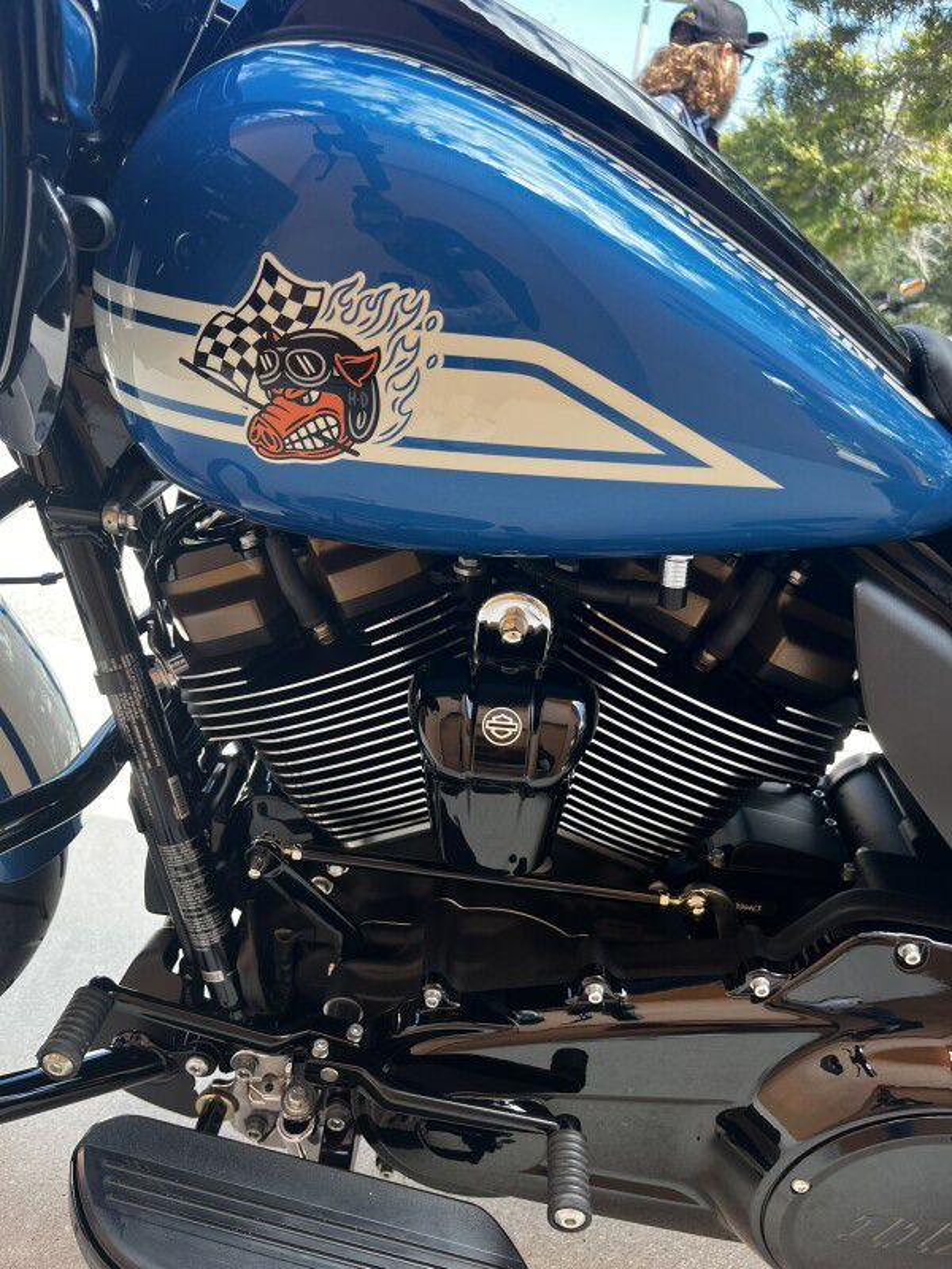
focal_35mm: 26
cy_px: 634
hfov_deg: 53.1
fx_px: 953
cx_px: 476
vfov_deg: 67.3
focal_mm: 5.1
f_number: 1.6
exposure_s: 1/212
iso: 40
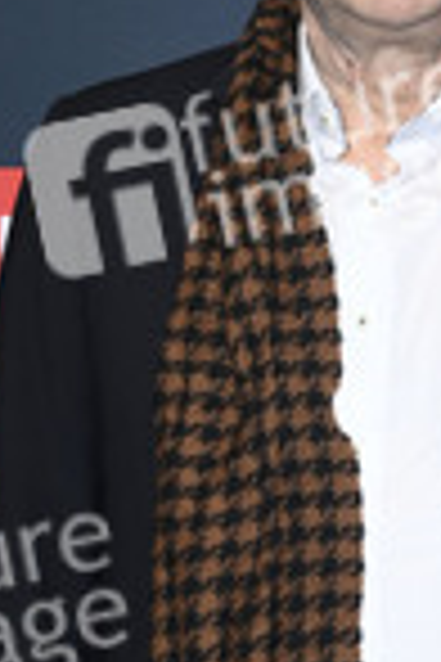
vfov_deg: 9.2
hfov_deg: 6.2
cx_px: 387
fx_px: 4097
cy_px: 396
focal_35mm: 223
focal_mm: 82
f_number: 5.6
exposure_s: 1/250
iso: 320
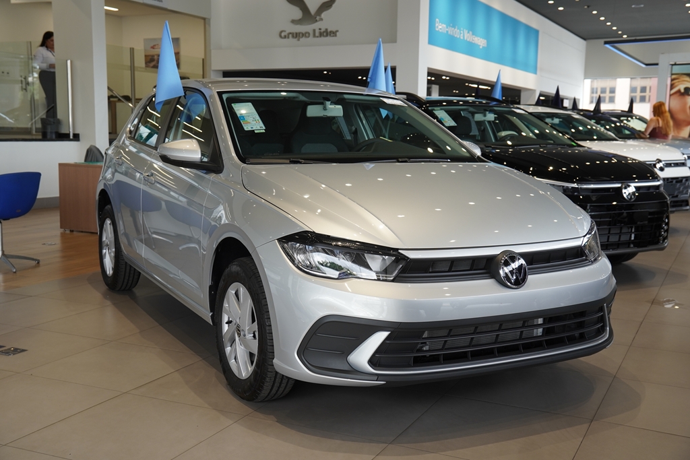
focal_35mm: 40
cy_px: 230
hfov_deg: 47.9
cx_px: 345
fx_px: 776
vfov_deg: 33.0
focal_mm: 27
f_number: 4
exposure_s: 1/160
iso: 200
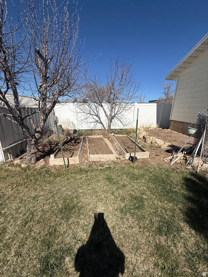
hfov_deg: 85.7
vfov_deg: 102.1
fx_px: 112
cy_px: 138
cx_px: 104
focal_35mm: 14
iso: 50
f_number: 2.2
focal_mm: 2.22
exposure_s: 1/6173
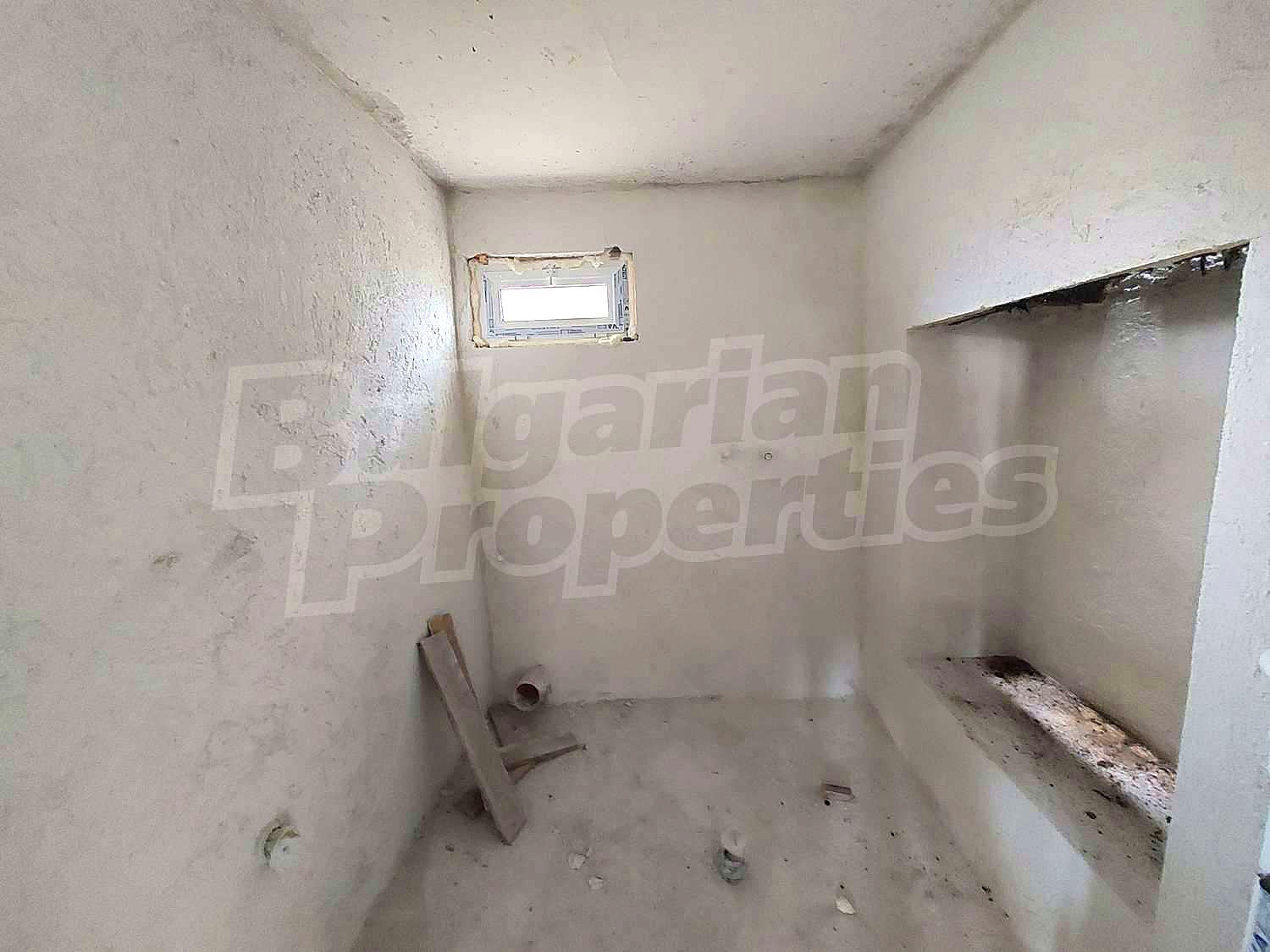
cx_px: 635
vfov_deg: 89.9
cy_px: 476
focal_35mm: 13
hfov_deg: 106.2
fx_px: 477
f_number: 2.2
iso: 800
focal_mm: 1.74
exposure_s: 1/11
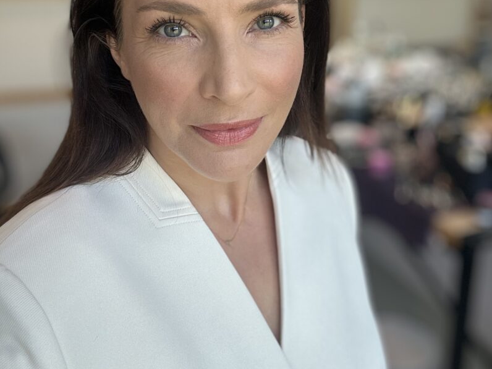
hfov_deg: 45.8
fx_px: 583
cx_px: 242
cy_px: 107
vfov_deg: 34.6
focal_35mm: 41
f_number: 1.9
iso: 50
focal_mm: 2.69
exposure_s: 1/100
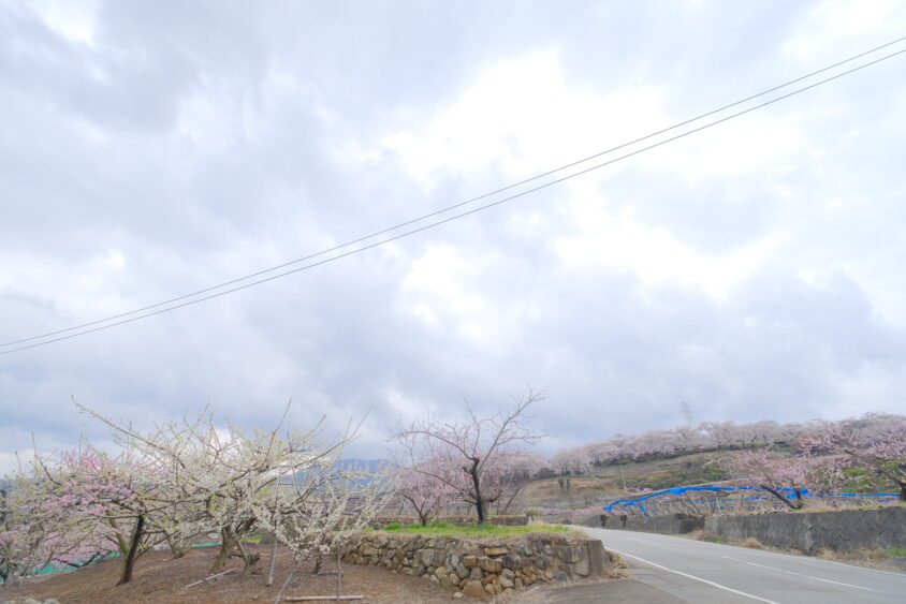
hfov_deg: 100.4
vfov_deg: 77.3
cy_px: 302
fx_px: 378
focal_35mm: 15
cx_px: 453
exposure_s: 1/500
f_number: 4
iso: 640
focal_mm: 10
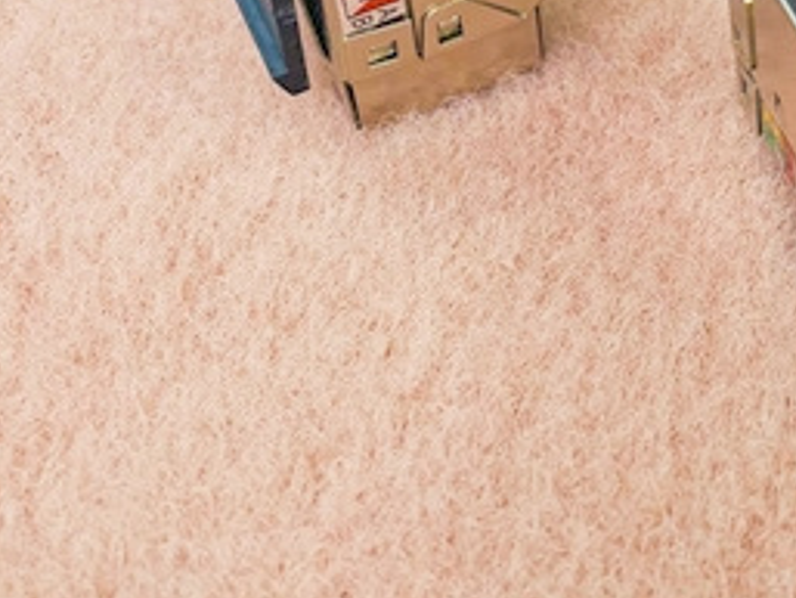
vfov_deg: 17.6
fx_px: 1863
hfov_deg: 23.3
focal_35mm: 81
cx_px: 756
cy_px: -59
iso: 32
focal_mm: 4.2
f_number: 1.6
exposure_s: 1/270
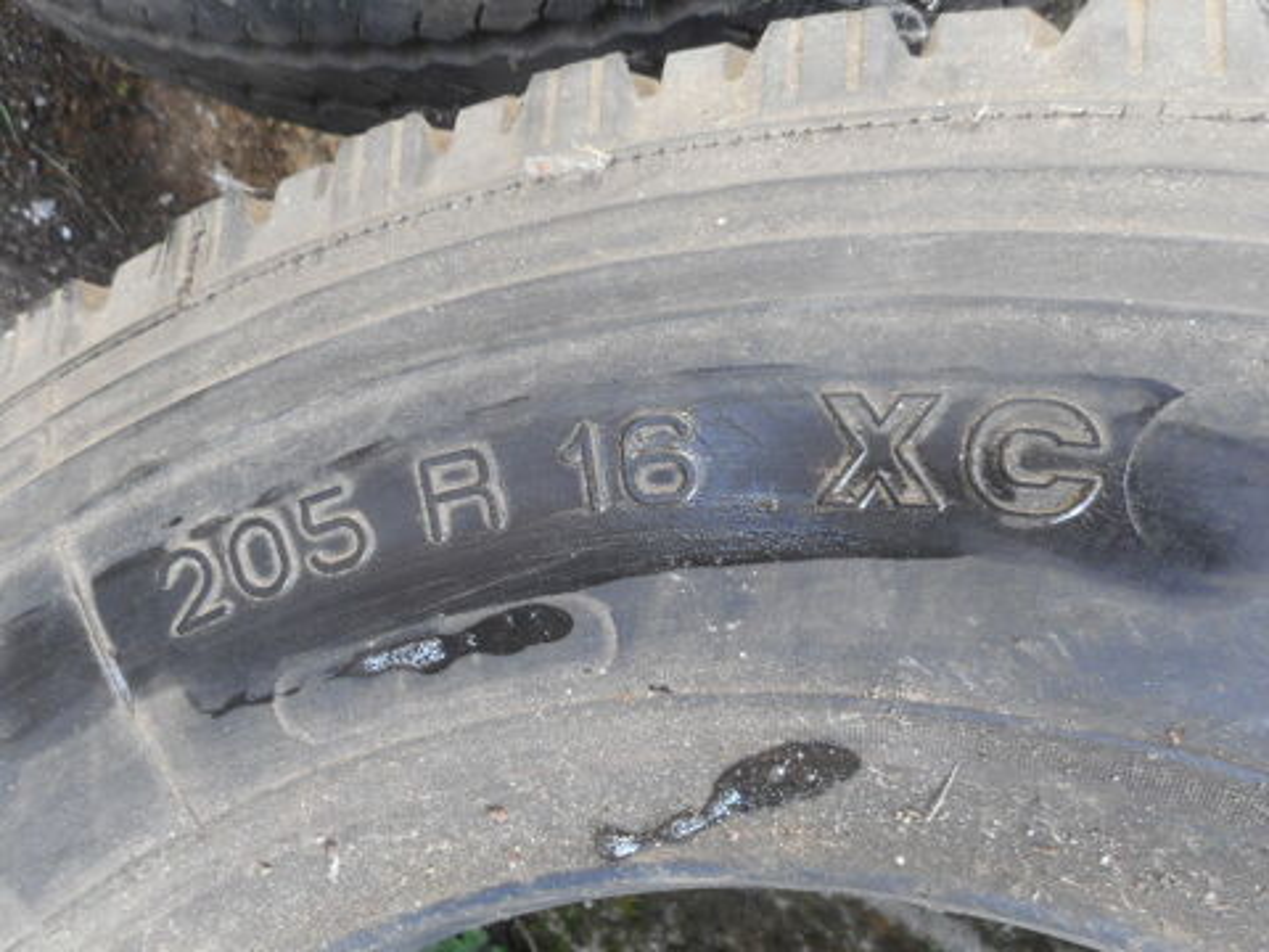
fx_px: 916
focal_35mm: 25
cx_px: 634
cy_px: 476
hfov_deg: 69.4
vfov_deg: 54.9
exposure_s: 1/30
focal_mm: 4.5
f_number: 3.7
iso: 140
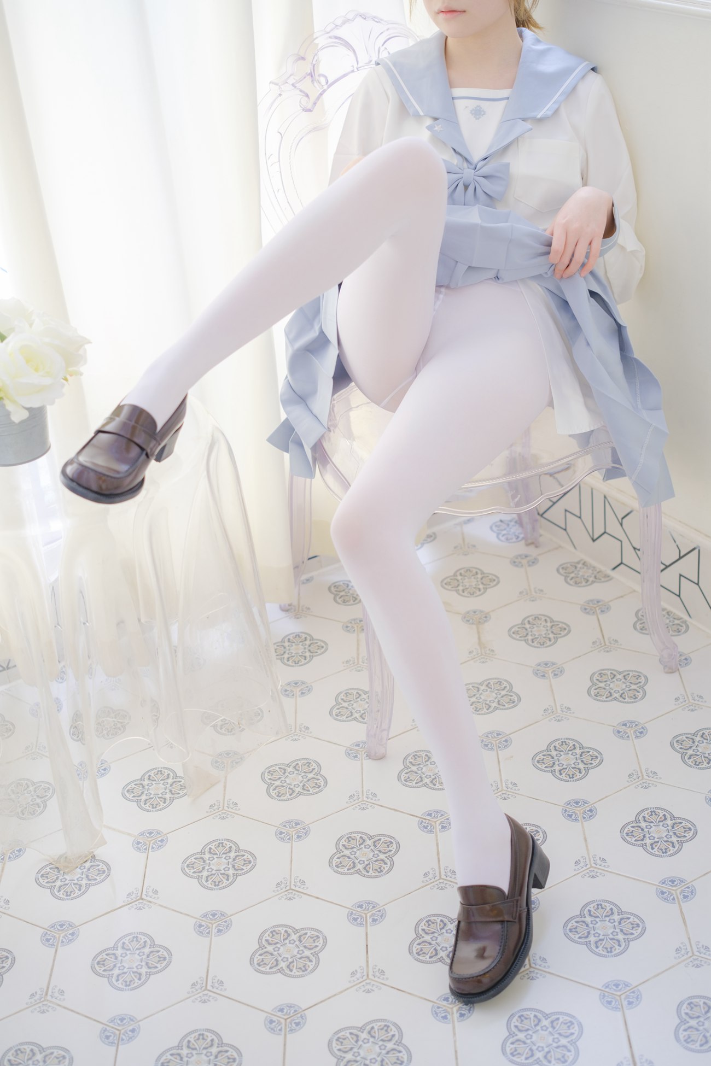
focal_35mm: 50
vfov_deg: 39.6
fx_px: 1481
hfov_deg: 27.0
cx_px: 356
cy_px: 533
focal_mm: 33
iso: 160
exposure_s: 1/60
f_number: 2
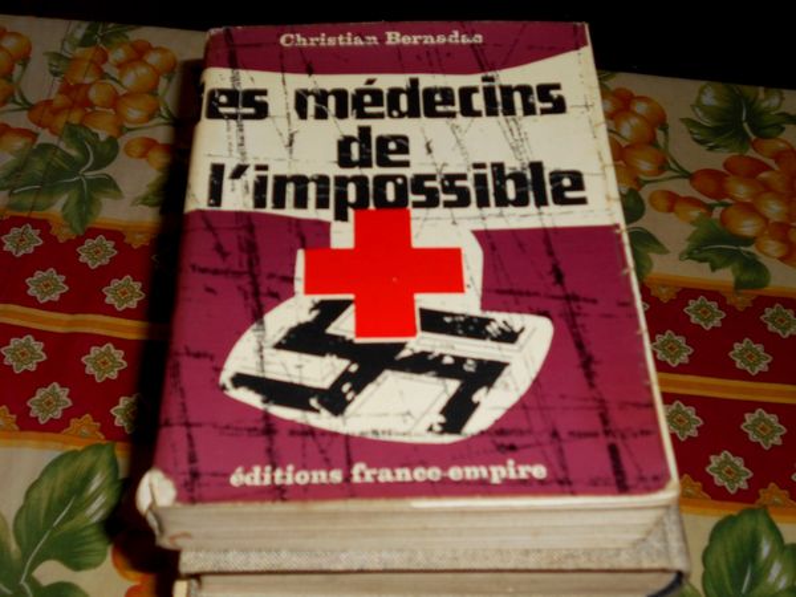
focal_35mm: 44
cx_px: 398
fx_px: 1012
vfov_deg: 32.9
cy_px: 298
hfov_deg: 42.9
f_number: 4.2
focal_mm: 7.7
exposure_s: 1/30
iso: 80
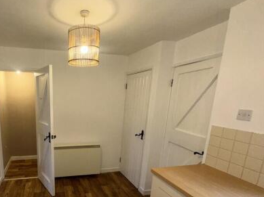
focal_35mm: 21
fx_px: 160
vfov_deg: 62.0
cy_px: 129
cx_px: 72
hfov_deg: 74.4
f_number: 2.2
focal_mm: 2.22
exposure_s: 1/100
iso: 100
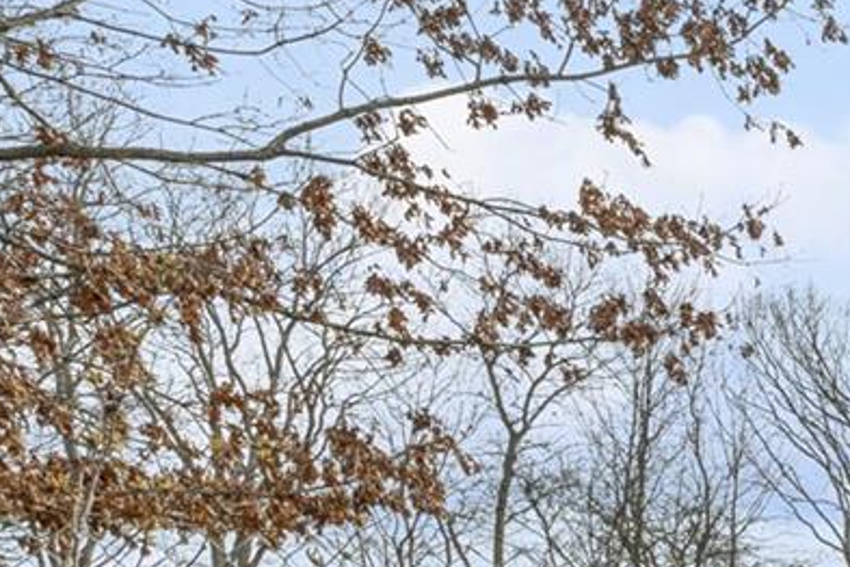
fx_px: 1723
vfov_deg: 17.2
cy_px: 795
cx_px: 1834
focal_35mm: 73
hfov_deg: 17.1
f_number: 11
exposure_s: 1/125
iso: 100
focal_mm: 14
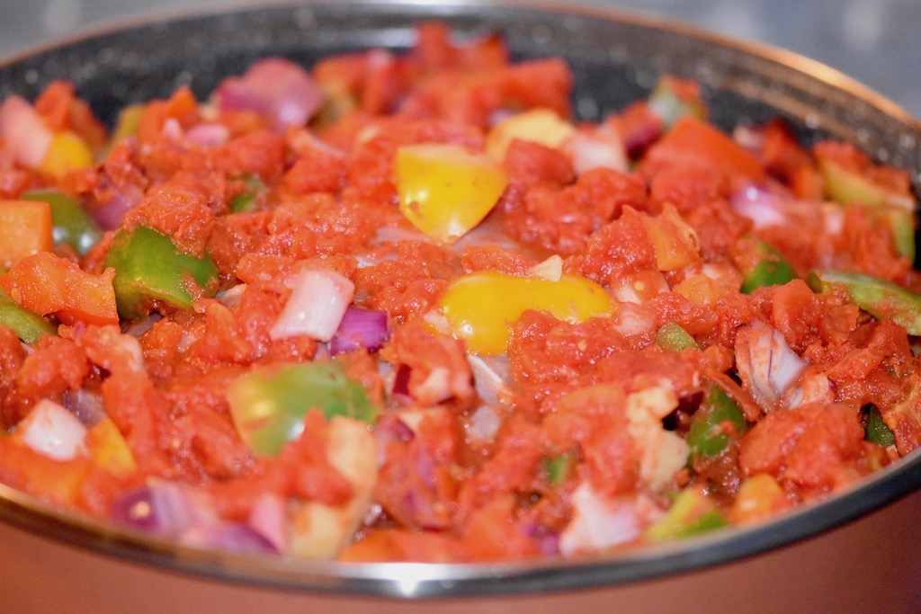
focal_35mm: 158
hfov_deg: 13.0
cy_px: 307
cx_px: 460
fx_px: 4030
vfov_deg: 8.7
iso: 6400
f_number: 3.2
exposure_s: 1/60
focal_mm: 105
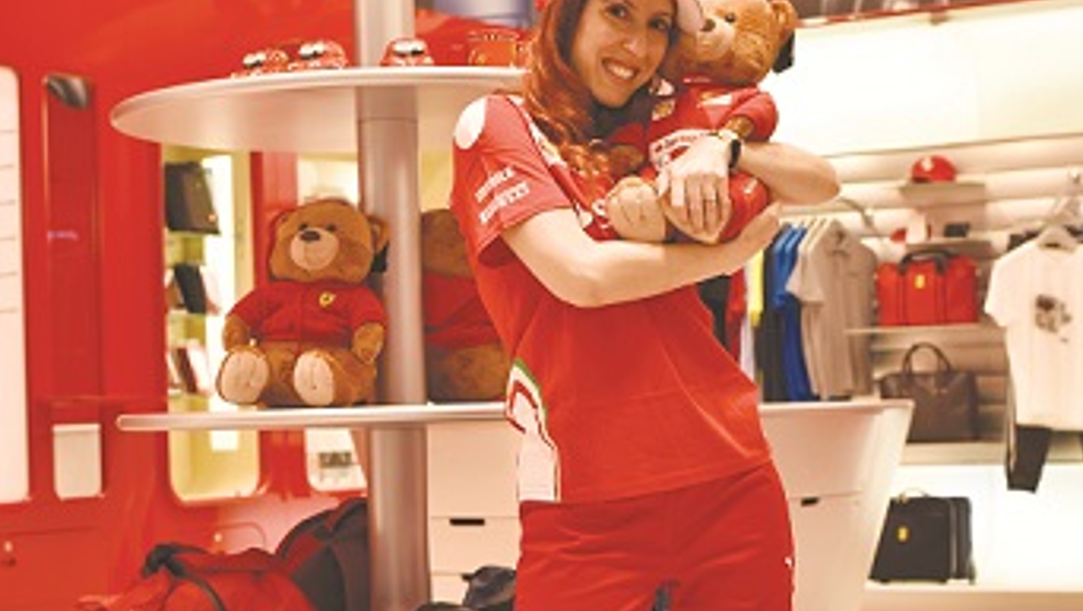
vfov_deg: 15.3
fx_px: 2270
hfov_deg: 26.8
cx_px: 543
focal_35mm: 79
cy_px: 370
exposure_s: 1/160
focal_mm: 50
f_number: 5
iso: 500
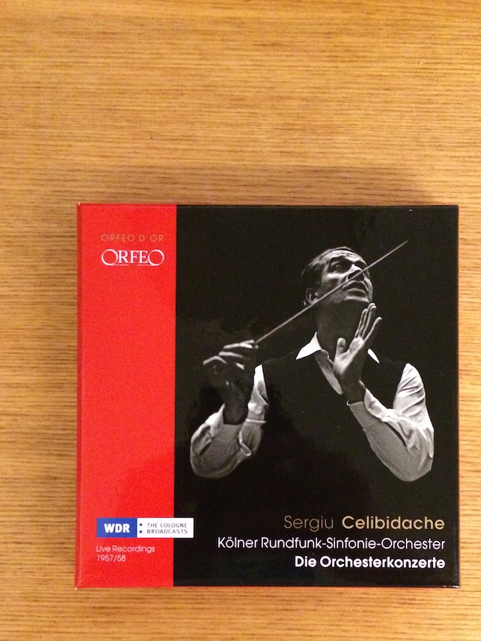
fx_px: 667
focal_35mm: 36
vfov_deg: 51.1
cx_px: 271
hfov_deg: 39.6
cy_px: 378
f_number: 2.2
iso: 800
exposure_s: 1/17
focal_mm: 4.12
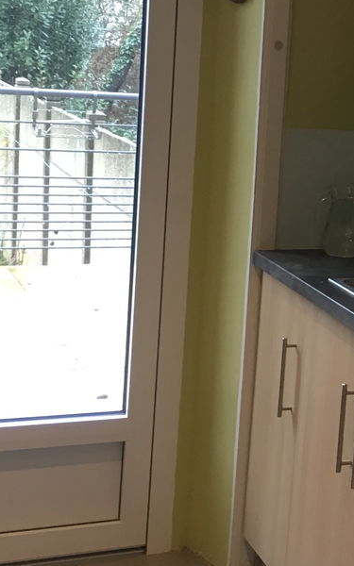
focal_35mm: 82
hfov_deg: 14.7
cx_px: 542
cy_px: 191
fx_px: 1266
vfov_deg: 25.1
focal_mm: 4.15
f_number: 2.2
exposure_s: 1/33
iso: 100
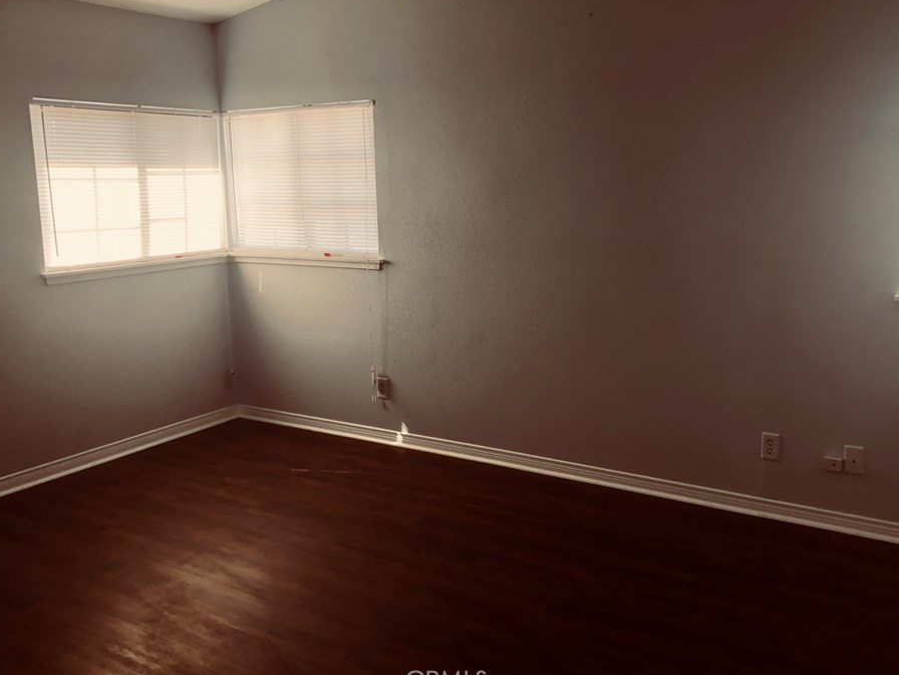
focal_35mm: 32
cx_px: 490
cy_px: 308
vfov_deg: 44.1
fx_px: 831
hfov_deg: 56.7
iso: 50
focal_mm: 4
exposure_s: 1/120
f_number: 1.8
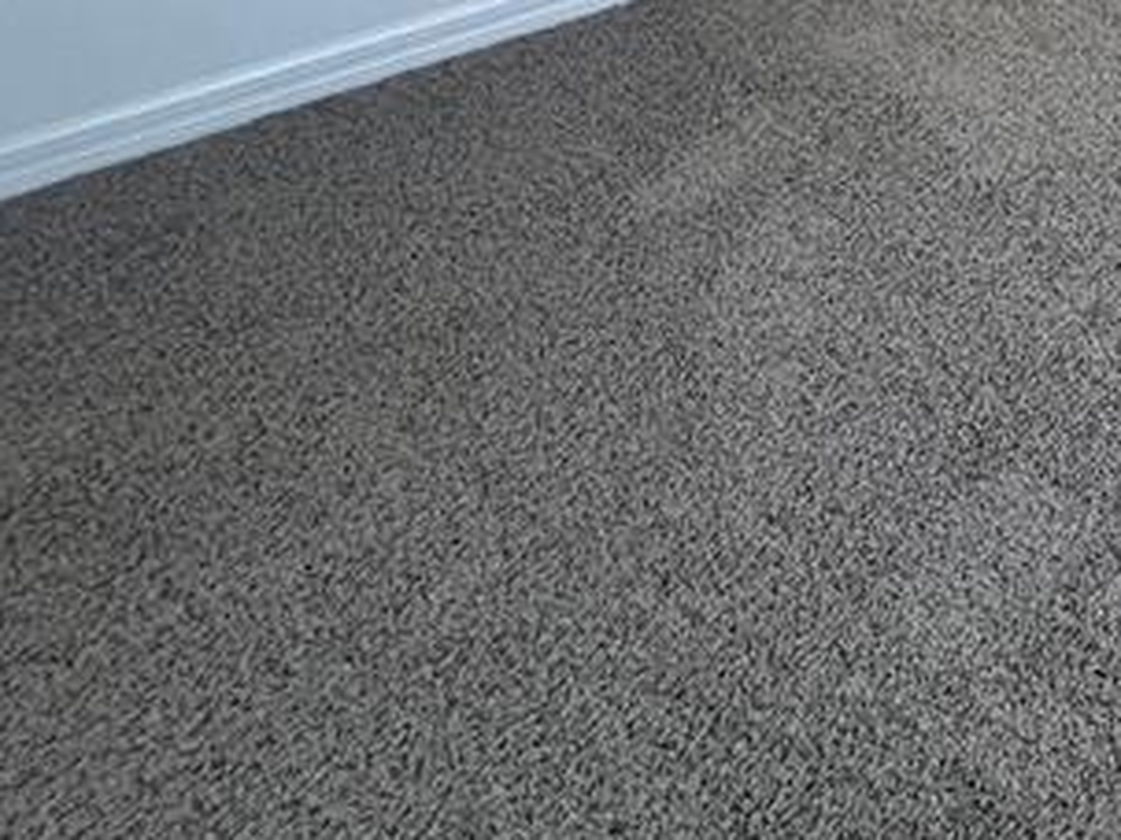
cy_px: -359
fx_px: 1424
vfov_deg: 25.9
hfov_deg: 33.2
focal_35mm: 44
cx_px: 1413
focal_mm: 1.57
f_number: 1.8
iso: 64
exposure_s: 1/120
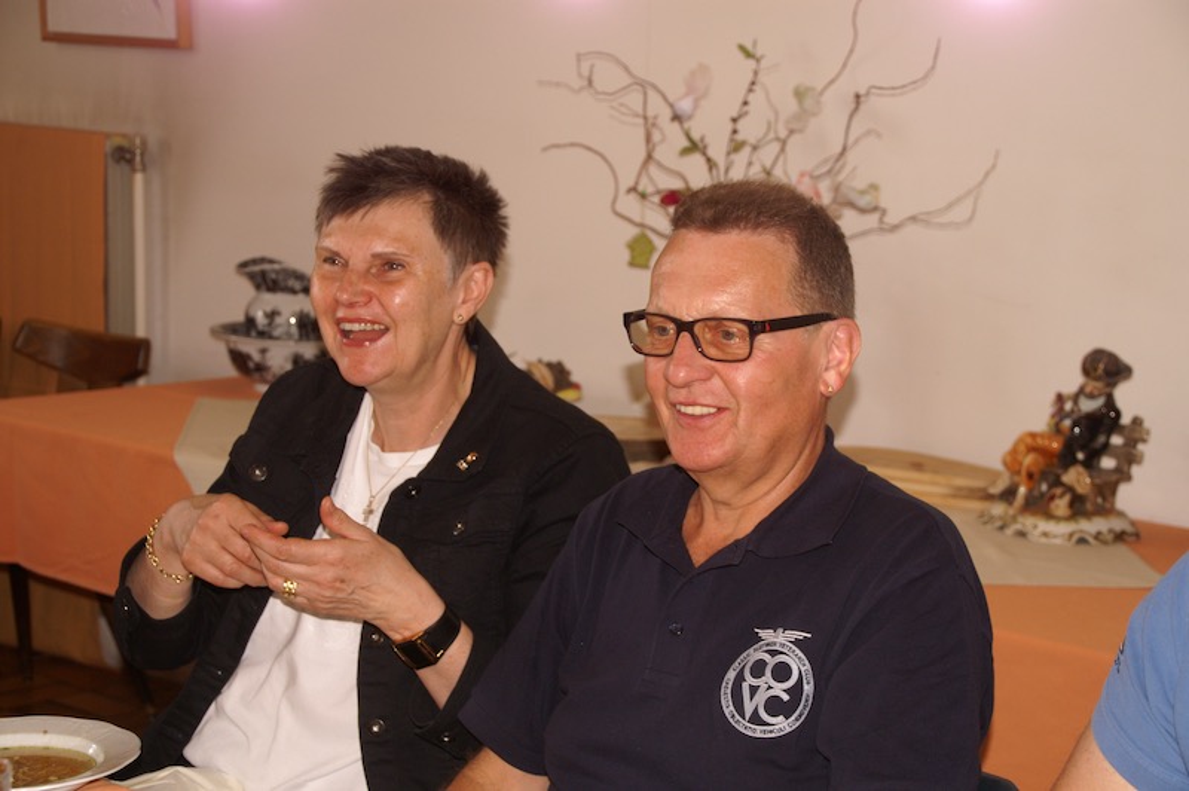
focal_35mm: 68
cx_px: 594
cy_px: 396
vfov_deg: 20.1
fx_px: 2227
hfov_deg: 29.9
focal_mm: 45
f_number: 4.5
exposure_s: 1/80
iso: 400
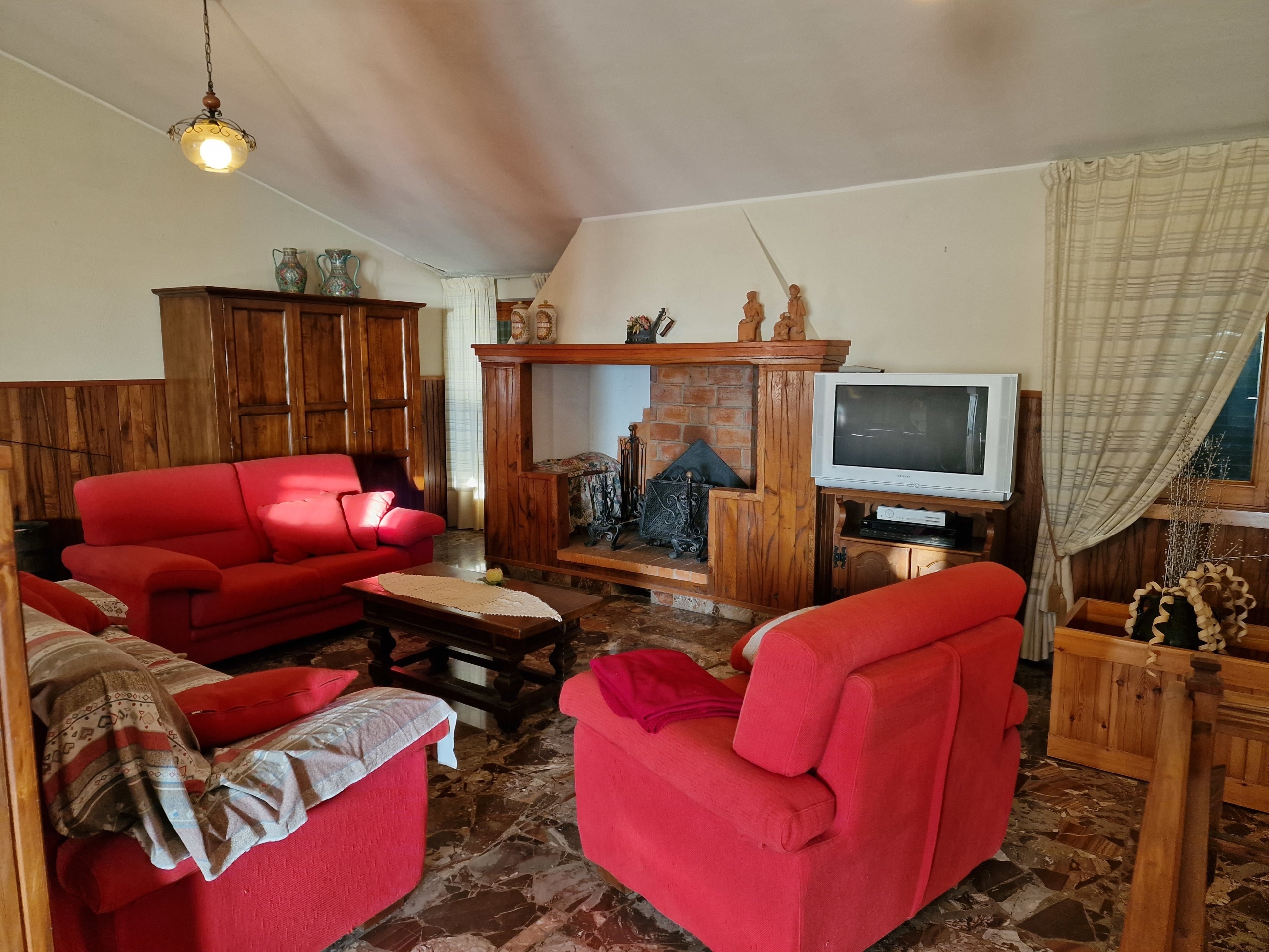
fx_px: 843
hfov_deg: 73.9
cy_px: 476
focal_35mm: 23
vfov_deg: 58.9
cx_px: 634
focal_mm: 6.4
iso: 640
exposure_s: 1/50
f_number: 1.8
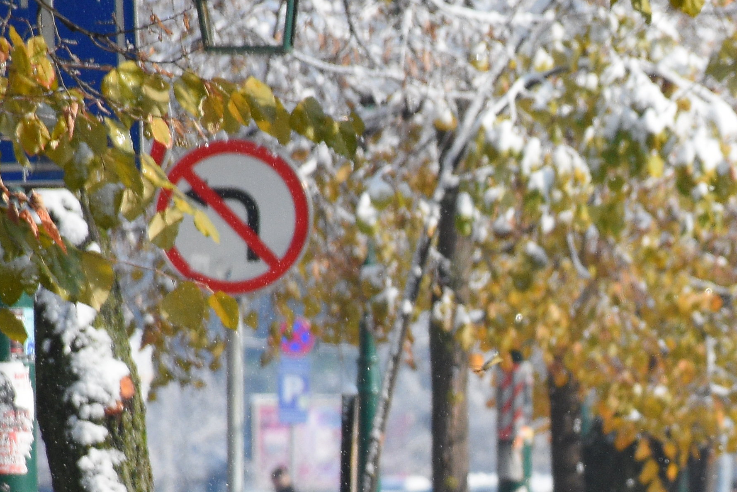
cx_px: 713
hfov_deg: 2.9
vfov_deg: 1.9
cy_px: 567
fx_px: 14515
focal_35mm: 709
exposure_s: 1/2500
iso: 800
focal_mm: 140
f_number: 5.6
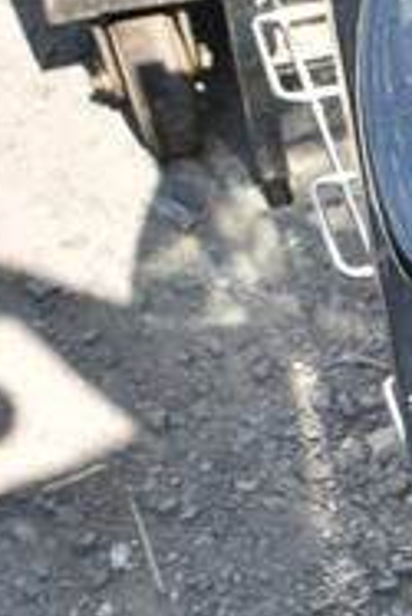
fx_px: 2262
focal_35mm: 132
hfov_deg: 9.3
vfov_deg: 15.4
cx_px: 979
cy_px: 489
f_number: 6.3
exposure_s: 1/160
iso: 100
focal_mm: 18
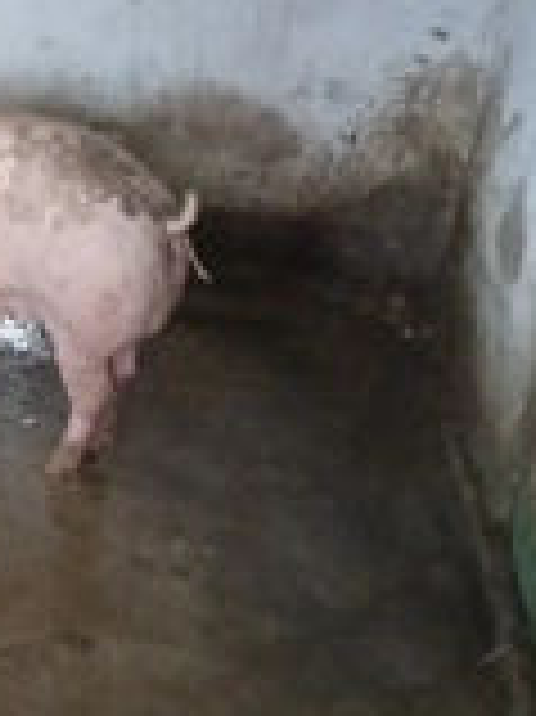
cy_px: 392
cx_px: -72
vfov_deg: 28.6
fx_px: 1406
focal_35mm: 68
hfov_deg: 20.5
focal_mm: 3.98
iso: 2500
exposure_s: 1/14.3
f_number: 1.8
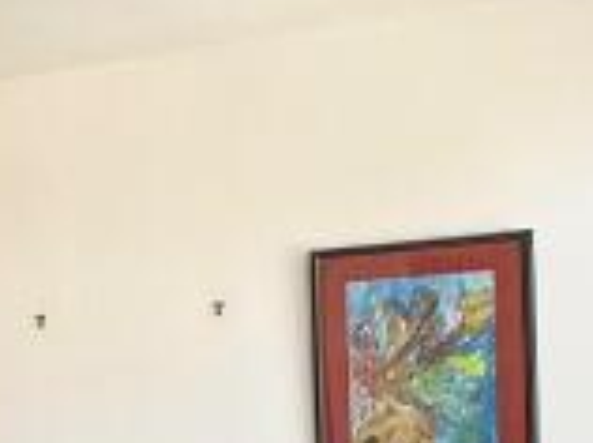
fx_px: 1557
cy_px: 496
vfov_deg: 15.7
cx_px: -165
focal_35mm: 91
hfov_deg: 19.9
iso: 80
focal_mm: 2.22
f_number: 2.2
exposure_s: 1/99
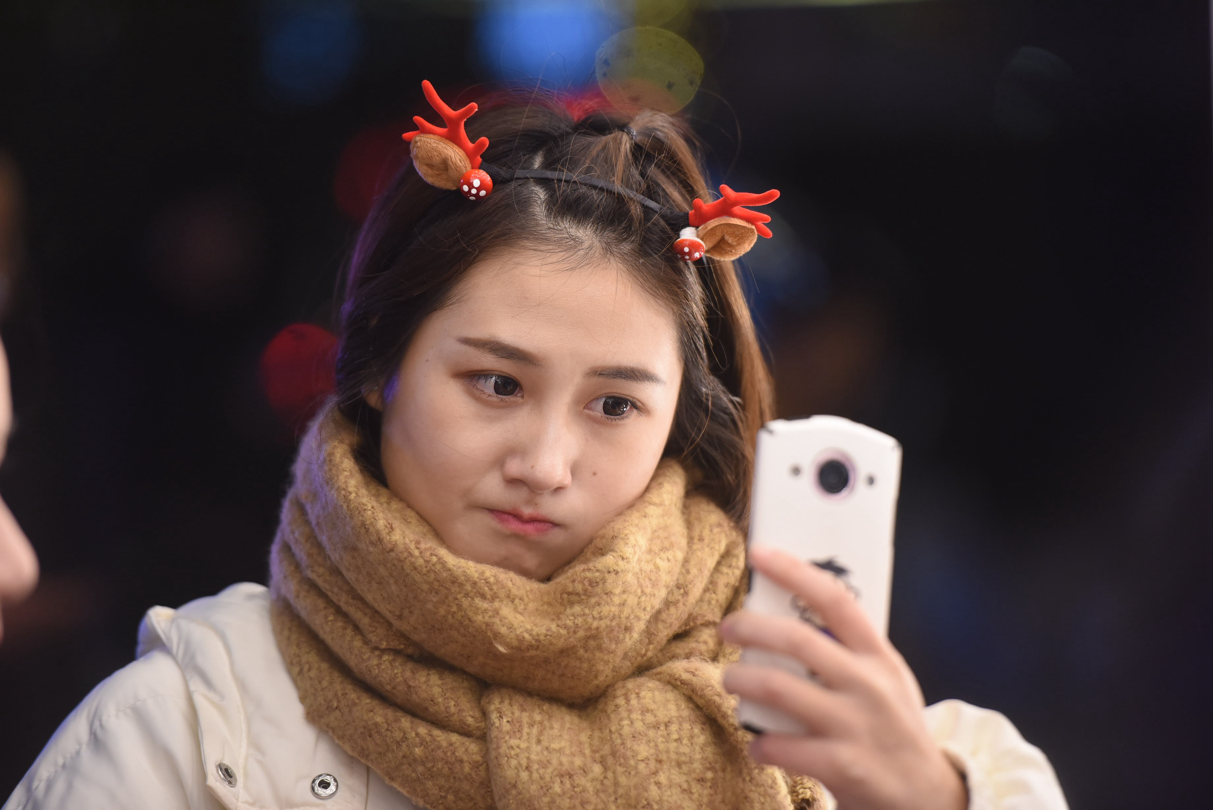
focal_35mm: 200
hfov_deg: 10.3
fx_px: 6741
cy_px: 405
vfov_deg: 6.9
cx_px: 606
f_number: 3.2
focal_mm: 200
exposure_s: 1/200
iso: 1600
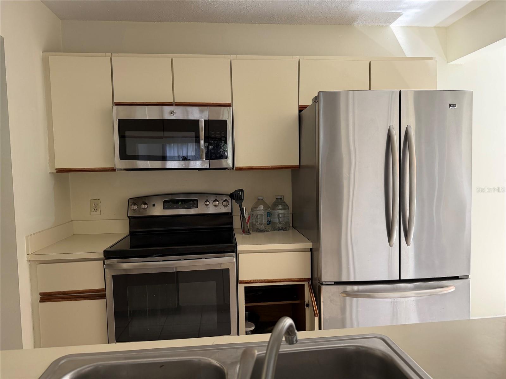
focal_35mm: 24
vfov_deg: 56.8
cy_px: 190
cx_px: 253
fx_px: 351
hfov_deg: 71.6
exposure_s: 1/82
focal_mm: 6.76
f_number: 1.78
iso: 200
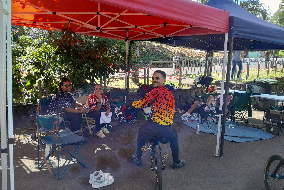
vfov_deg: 46.4
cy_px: 97
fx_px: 221
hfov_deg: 65.5
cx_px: 144
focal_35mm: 28
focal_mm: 3.98
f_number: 1.8
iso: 40
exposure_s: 1/100
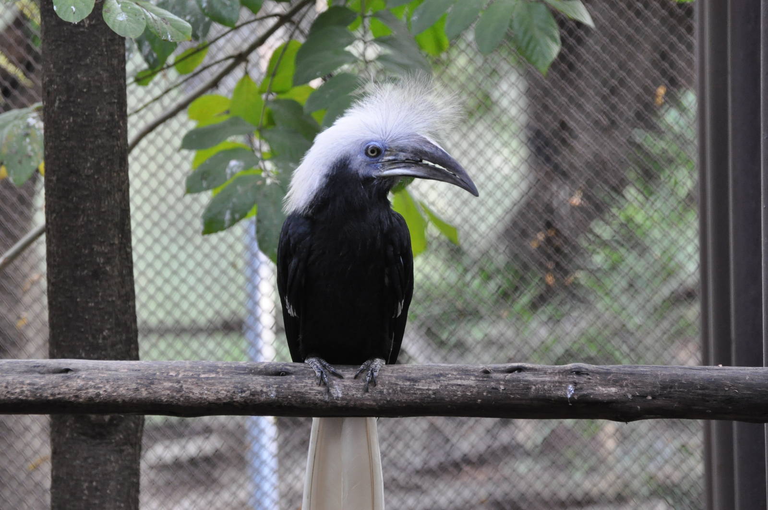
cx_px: 384
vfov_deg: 5.9
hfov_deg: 8.9
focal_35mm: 232
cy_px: 255
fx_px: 4954
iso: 1400
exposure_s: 1/125
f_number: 4.8
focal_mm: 155
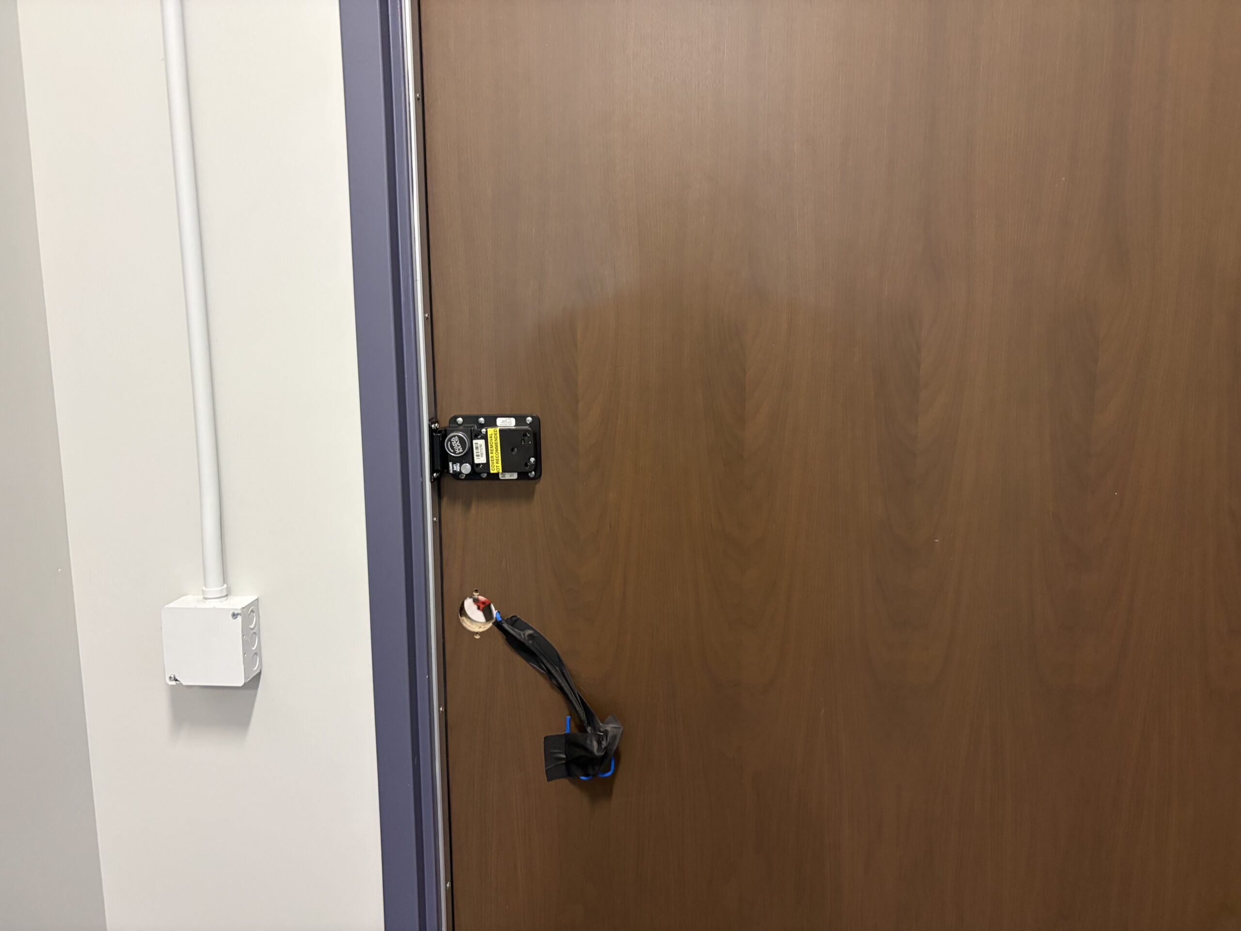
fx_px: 932
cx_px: 620
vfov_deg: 53.1
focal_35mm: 26
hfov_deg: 67.3
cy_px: 466
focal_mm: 5.96
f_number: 1.6
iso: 320
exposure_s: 1/40
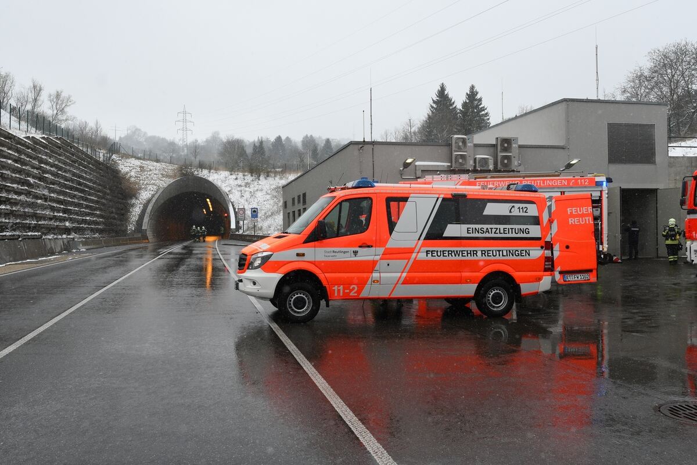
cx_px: 348
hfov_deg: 61.9
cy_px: 232
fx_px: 581
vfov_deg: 43.6
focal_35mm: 30
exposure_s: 1/800
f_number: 5.6
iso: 400
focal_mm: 20
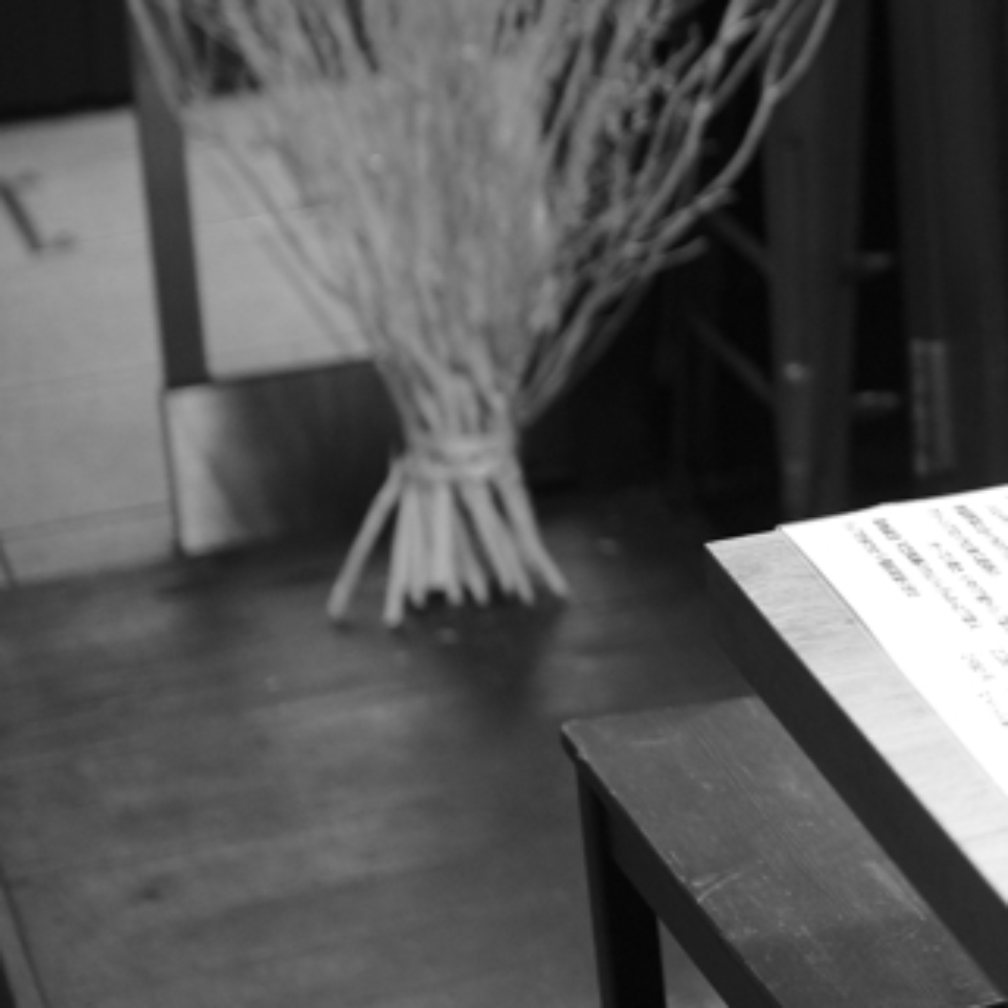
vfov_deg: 14.2
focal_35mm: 122
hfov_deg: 13.3
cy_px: 229
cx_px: 1589
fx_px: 4019
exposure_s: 1/125
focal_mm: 30
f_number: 2
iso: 640
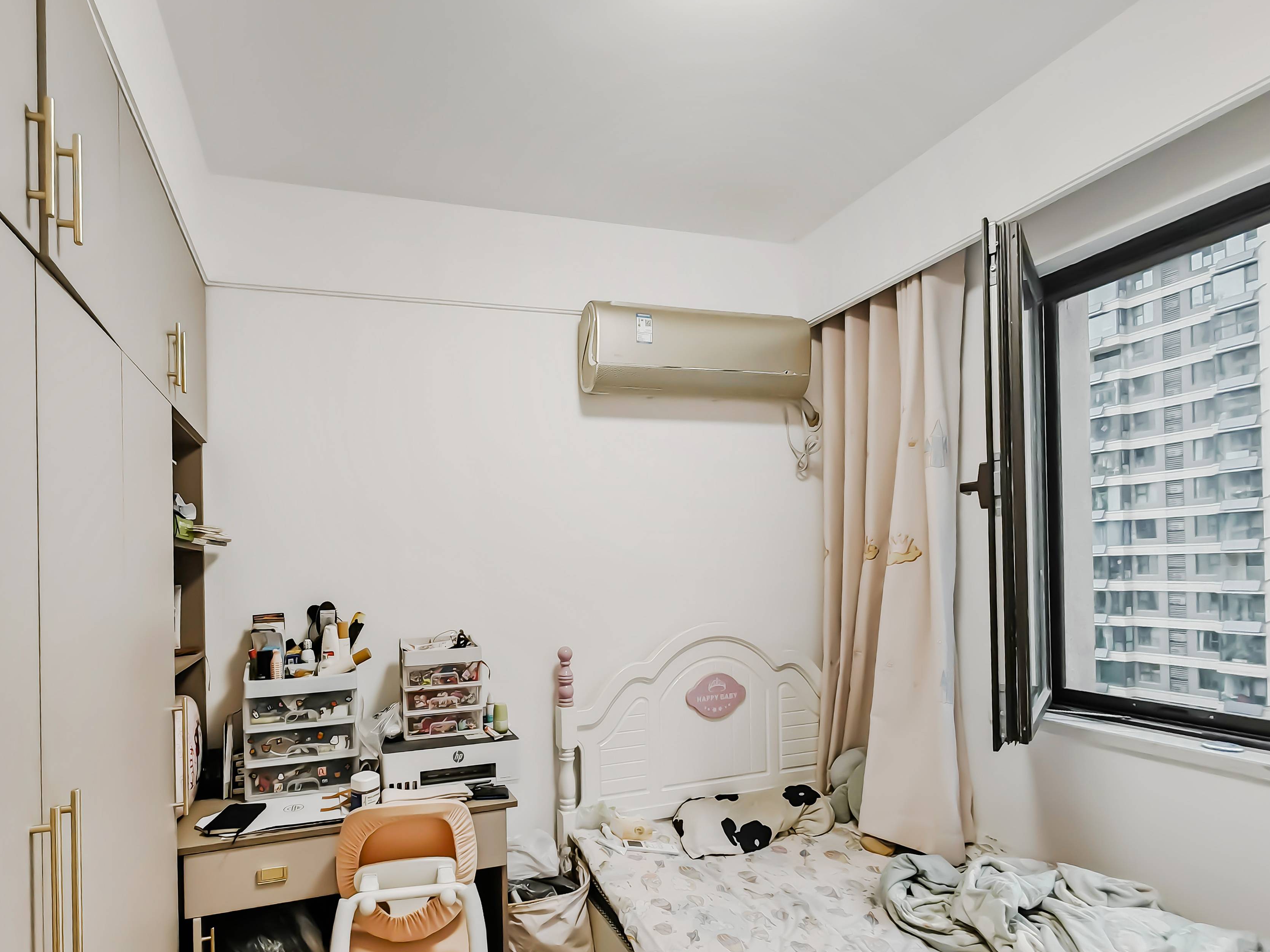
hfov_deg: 93.2
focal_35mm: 16
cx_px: 506
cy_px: 576
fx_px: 587
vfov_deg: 77.1
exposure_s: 1/50
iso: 500
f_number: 2
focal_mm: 1.82
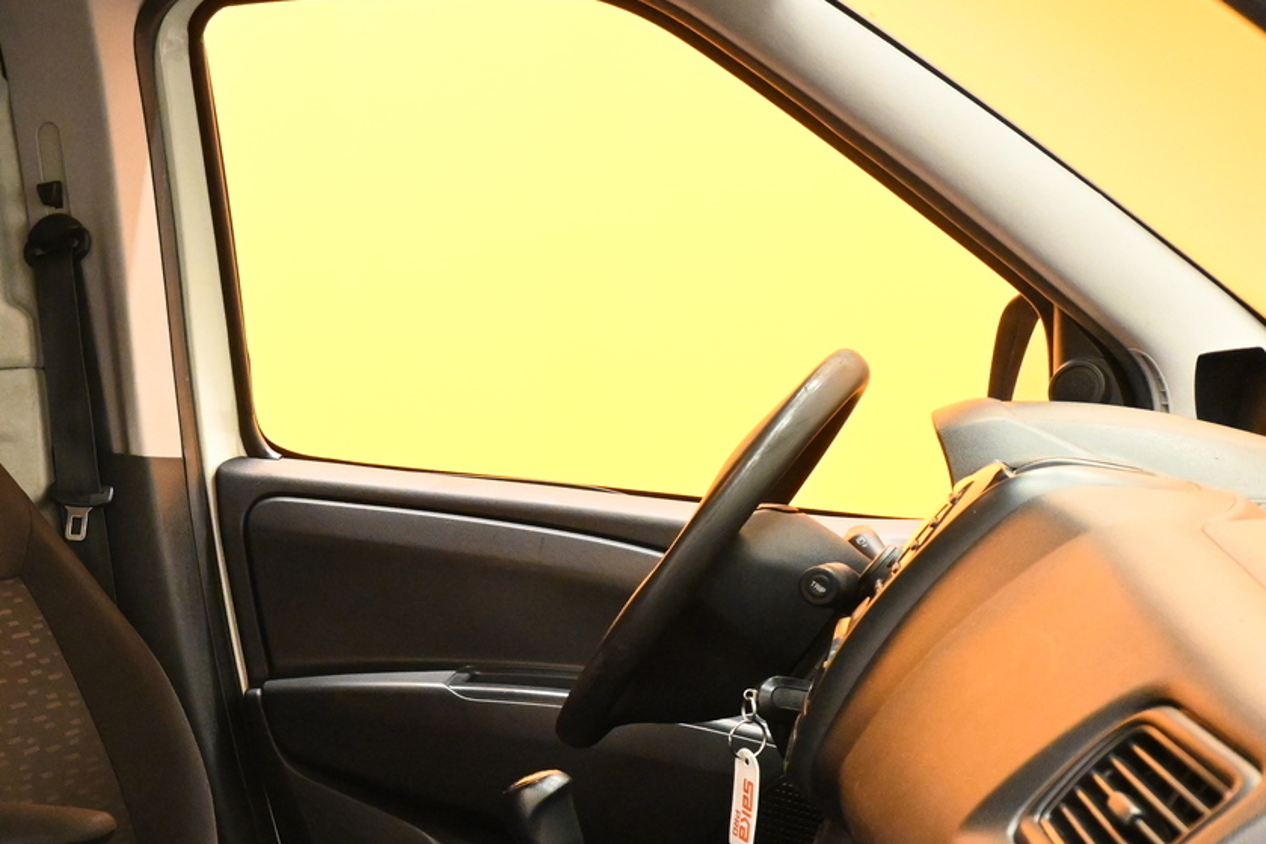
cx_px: 60
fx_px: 1986
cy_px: 794
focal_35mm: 56
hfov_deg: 33.0
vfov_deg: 23.2
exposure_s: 1/30
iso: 5600
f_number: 6.3
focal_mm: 19.5
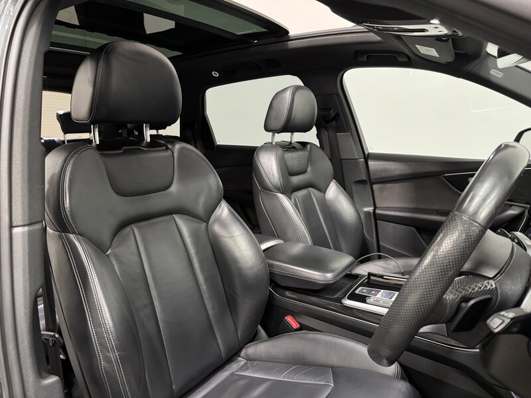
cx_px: 266
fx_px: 368
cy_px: 199
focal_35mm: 24
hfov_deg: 71.6
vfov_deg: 56.8
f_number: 1.78
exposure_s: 1/33
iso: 800
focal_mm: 6.76
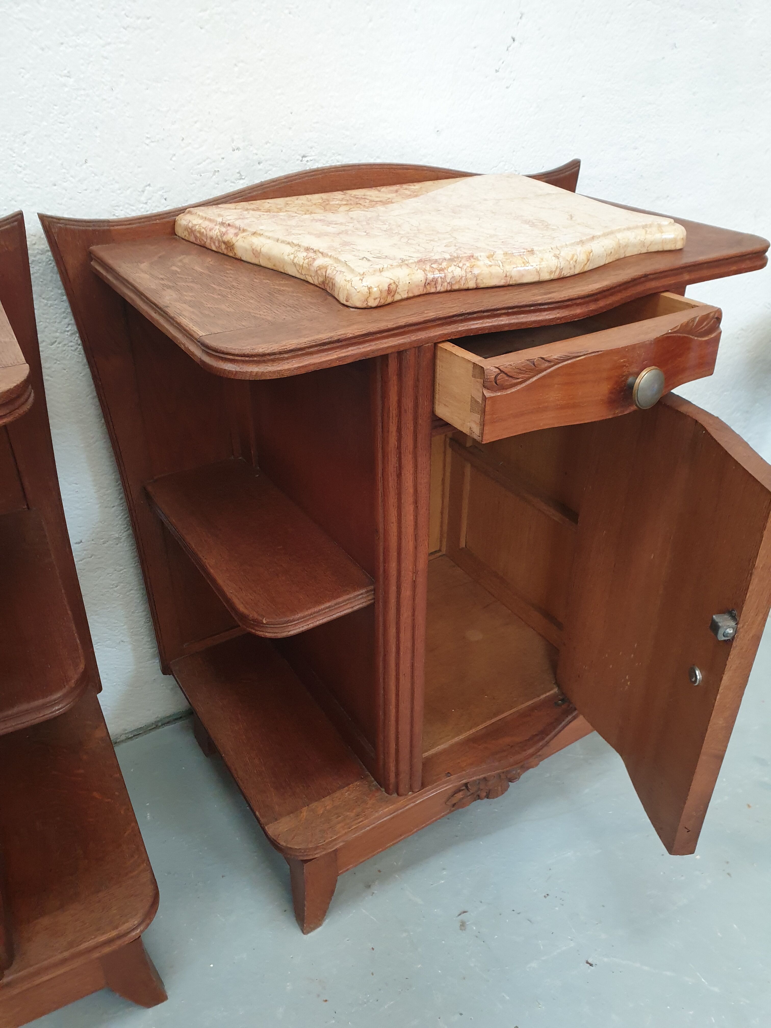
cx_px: 386
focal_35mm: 26
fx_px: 772
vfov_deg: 67.3
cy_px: 514
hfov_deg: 53.1
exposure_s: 1/24
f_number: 2.4
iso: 250
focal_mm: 4.3
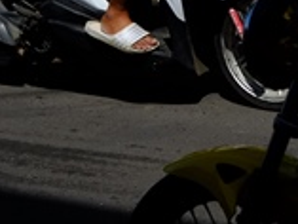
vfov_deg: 8.4
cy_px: -177
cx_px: 528
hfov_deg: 10.8
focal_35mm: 171
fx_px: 1473
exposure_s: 1/2700
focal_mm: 23
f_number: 5.6
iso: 400
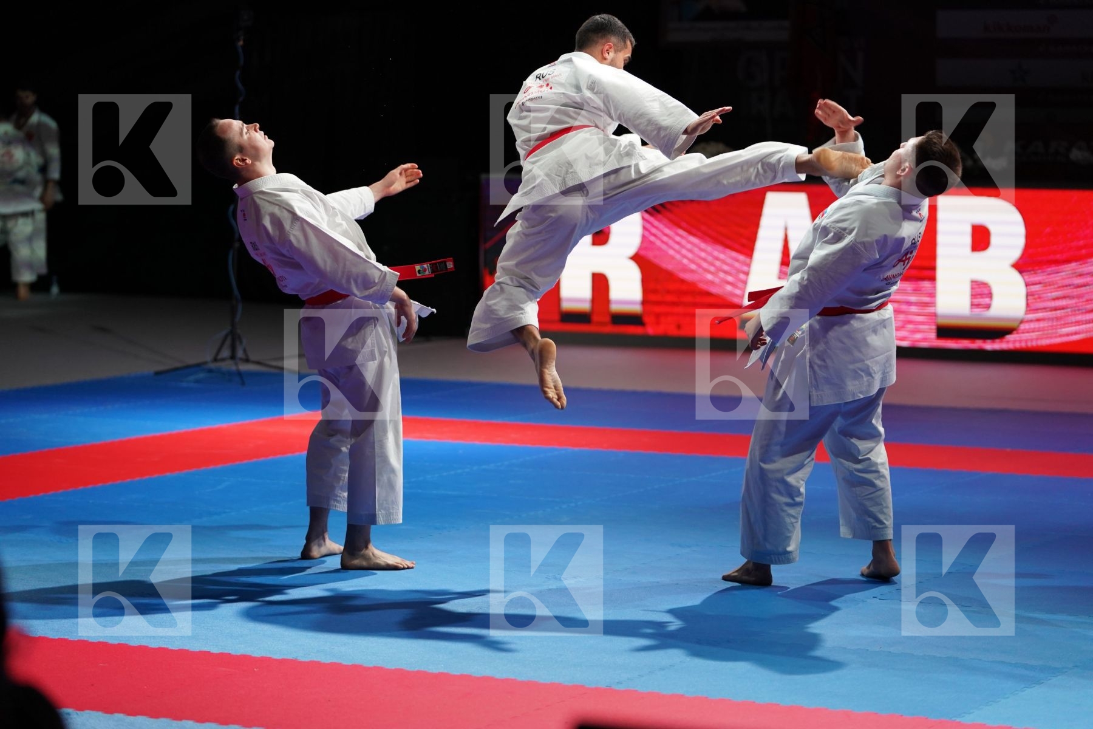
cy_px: 364
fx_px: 3461
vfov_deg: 12.0
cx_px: 546
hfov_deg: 17.9
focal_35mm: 114
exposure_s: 1/500
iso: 1600
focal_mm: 114
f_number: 2.8
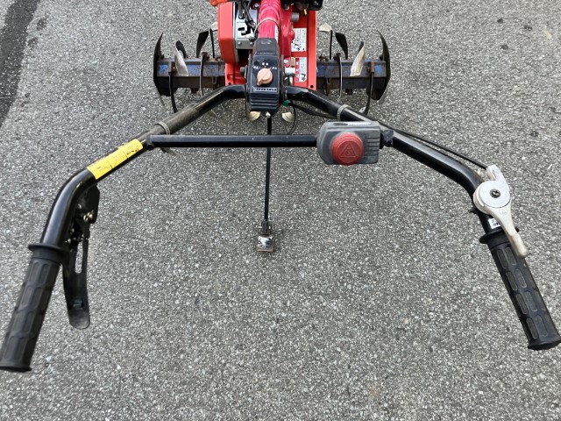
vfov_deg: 49.7
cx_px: 280
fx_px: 454
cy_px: 210
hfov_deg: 63.4
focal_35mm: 28
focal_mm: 3.99
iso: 250
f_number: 1.8
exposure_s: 1/50
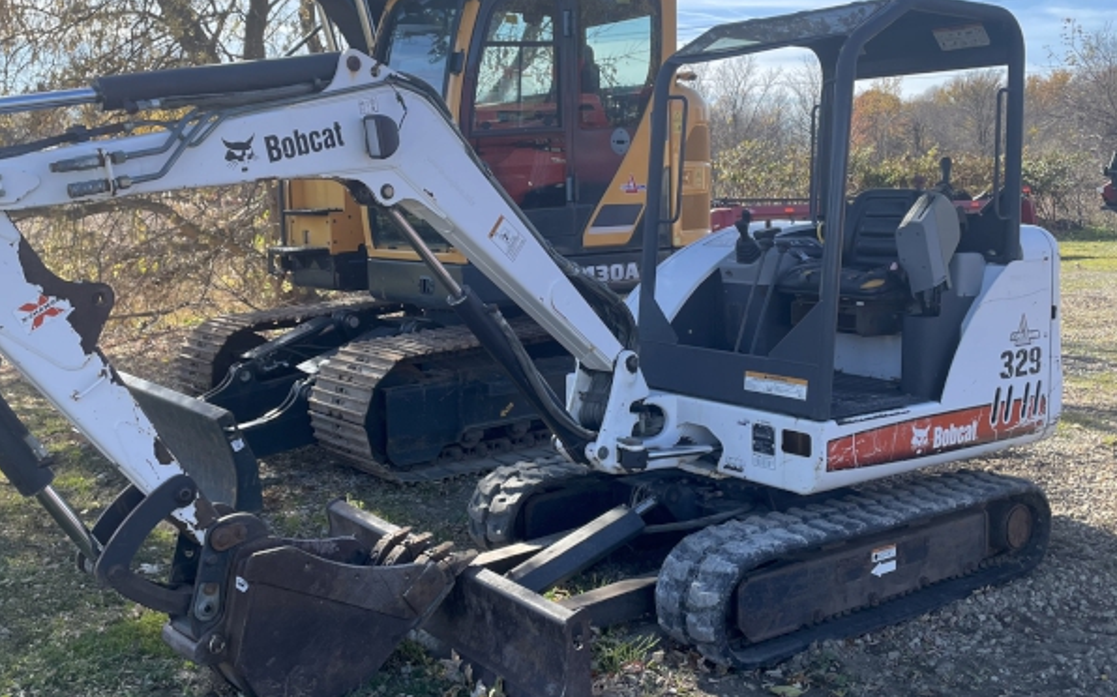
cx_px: 506
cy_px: 290
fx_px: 1126
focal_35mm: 37
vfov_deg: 34.3
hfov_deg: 52.7
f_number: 1.6
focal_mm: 4.2
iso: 32
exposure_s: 1/1247
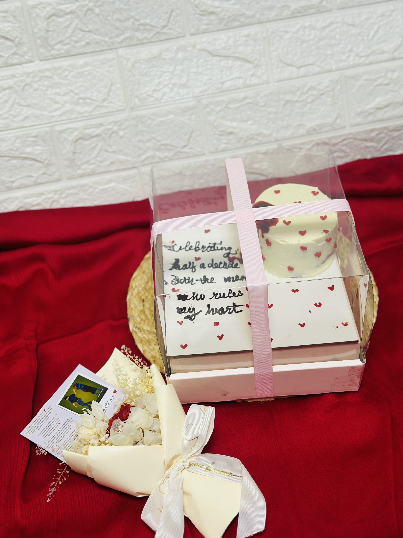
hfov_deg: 30.3
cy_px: 269
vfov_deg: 39.7
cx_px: 202
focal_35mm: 48
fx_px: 745
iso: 160
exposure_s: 1/50
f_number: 1.78
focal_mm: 6.86
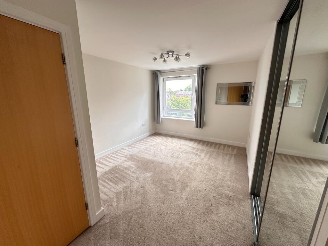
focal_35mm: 14
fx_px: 133
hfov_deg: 102.1
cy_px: 123
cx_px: 164
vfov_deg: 85.7
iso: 160
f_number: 2.2
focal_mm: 2.22
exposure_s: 1/99
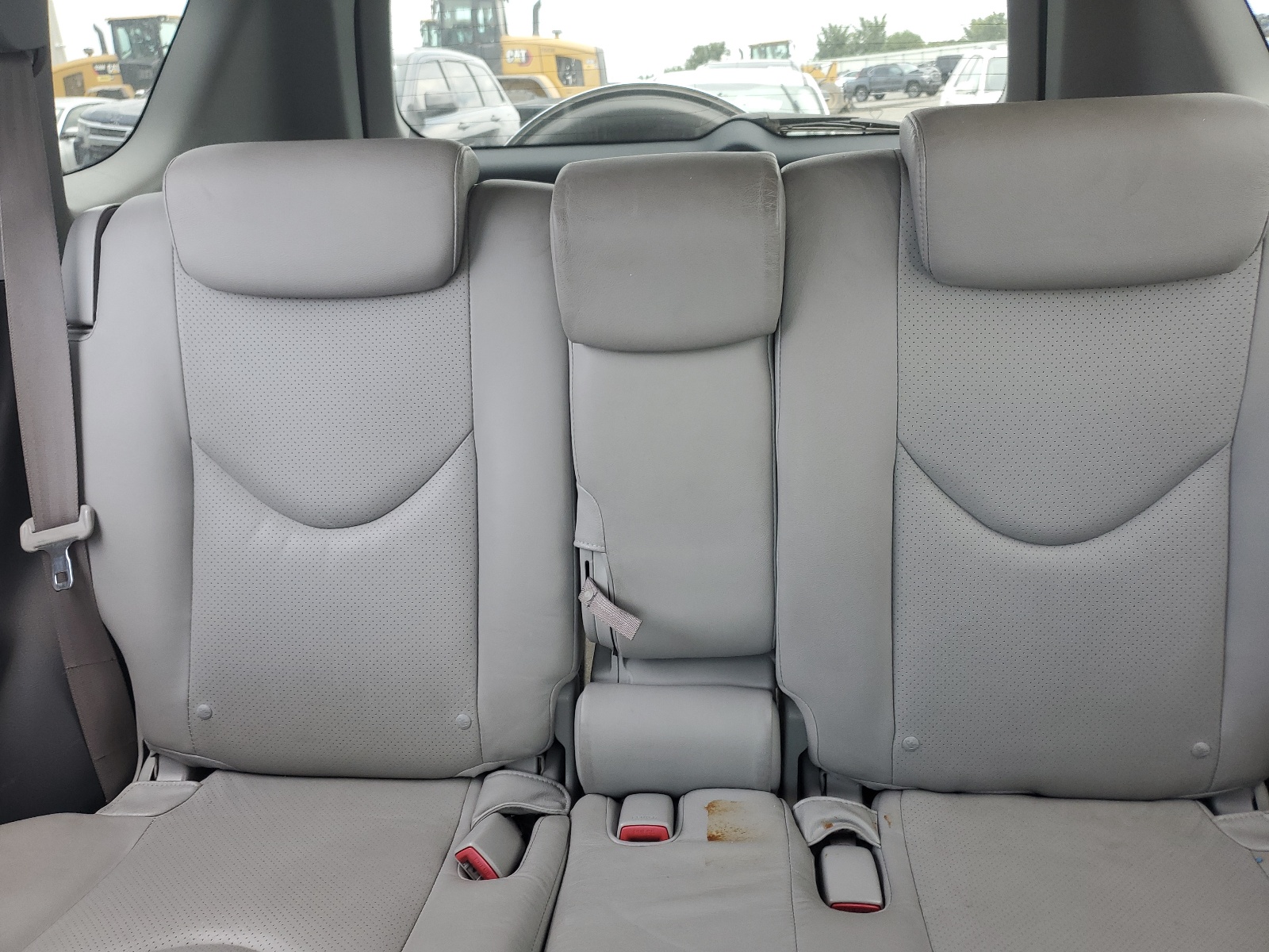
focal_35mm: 26
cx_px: 634
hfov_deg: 67.3
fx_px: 953
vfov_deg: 53.1
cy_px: 476
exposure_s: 1/133
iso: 50
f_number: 1.5
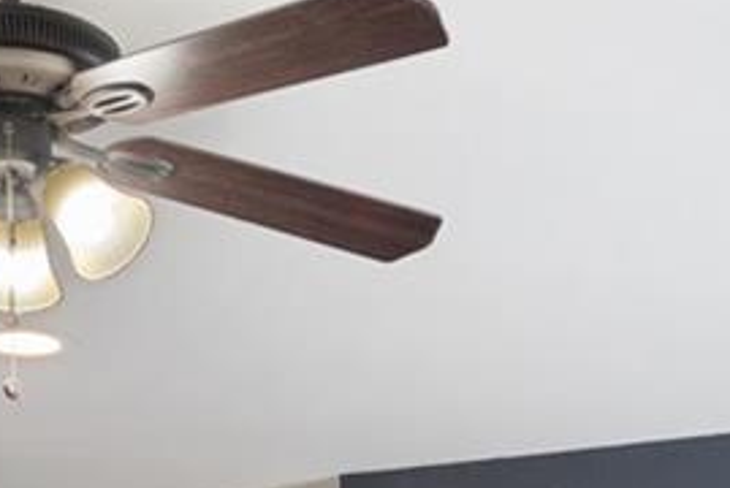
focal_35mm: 114
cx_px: 437
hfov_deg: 17.9
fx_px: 2314
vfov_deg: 10.9
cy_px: 1009
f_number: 8
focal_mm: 15
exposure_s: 1/2
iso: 400
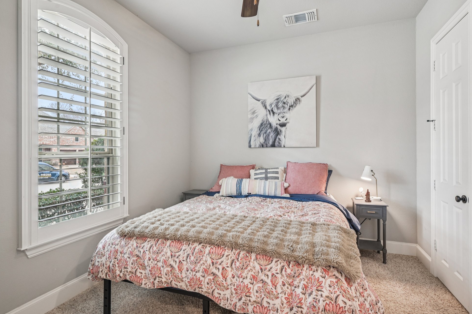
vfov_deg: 67.3
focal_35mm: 18
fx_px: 236
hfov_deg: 90.0
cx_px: 243
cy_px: 150
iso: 400
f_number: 8
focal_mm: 17
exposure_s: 1/20
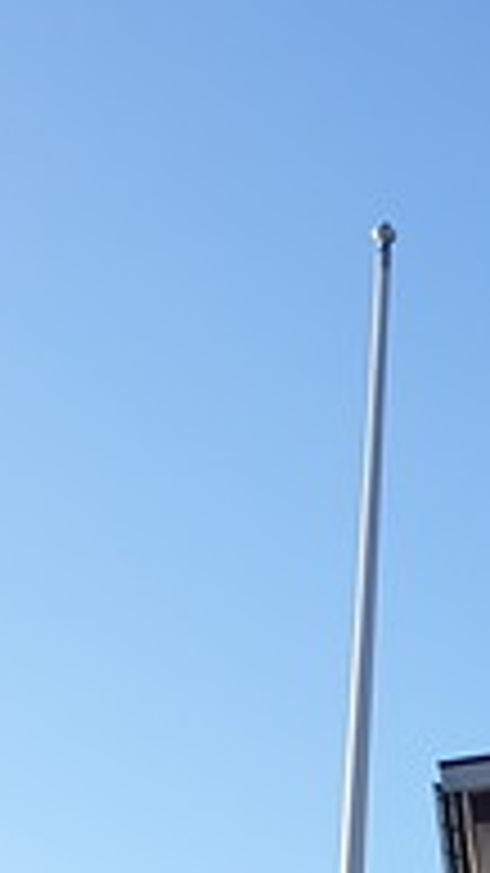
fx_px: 3237
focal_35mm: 140
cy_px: 1305
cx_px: 1879
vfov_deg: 14.3
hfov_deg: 6.9
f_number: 2.4
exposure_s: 1/904
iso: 50
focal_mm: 4.3
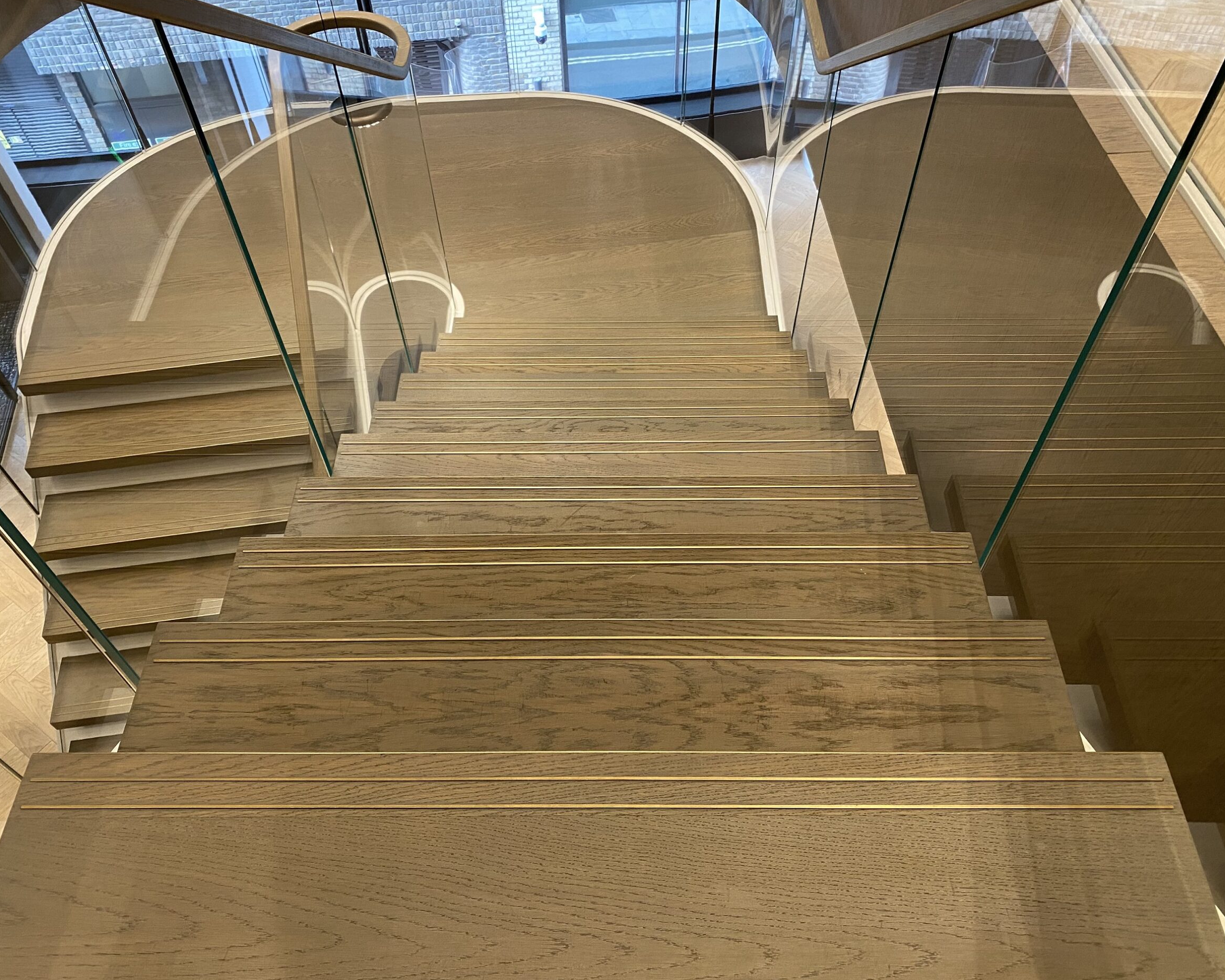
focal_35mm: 28
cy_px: 484
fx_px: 1015
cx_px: 607
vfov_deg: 51.5
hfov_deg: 62.2
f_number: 1.8
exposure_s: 1/50
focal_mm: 4.25
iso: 125
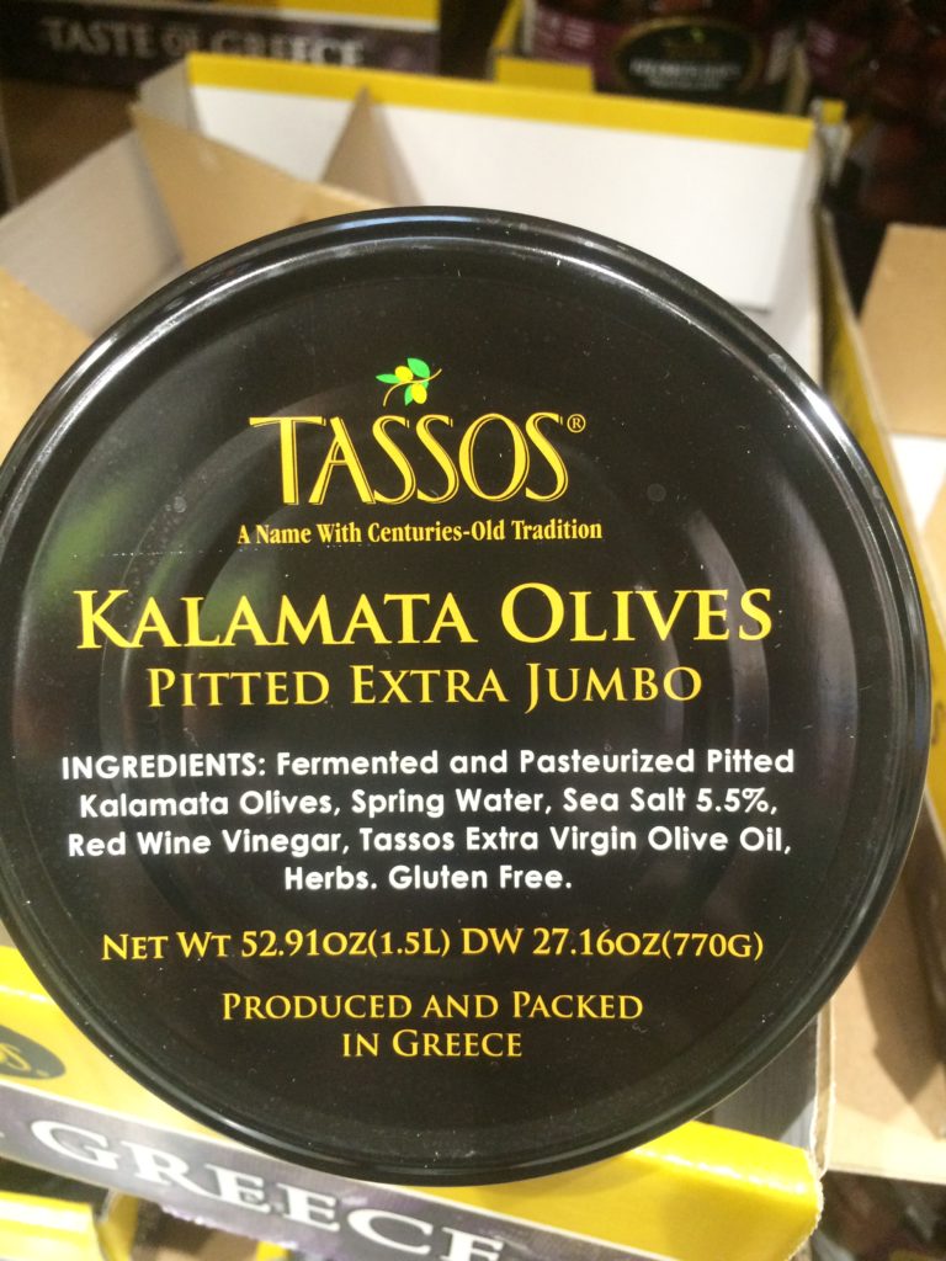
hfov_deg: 48.2
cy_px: 630
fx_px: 1057
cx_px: 473
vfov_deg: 61.7
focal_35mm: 29
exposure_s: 1/33
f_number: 2.2
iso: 250
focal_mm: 4.15
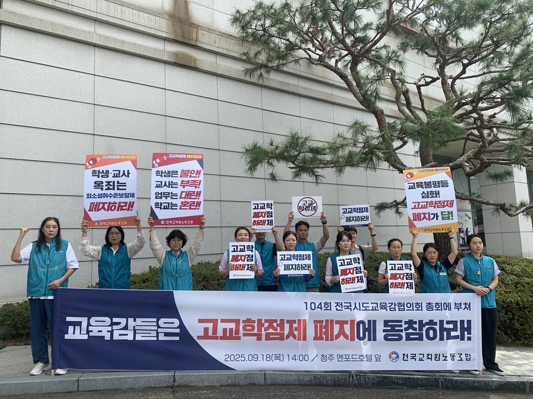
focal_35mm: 26
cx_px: 266
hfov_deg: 67.3
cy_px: 200
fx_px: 400
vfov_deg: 53.1
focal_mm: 4.25
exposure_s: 1/1468
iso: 25
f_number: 1.8
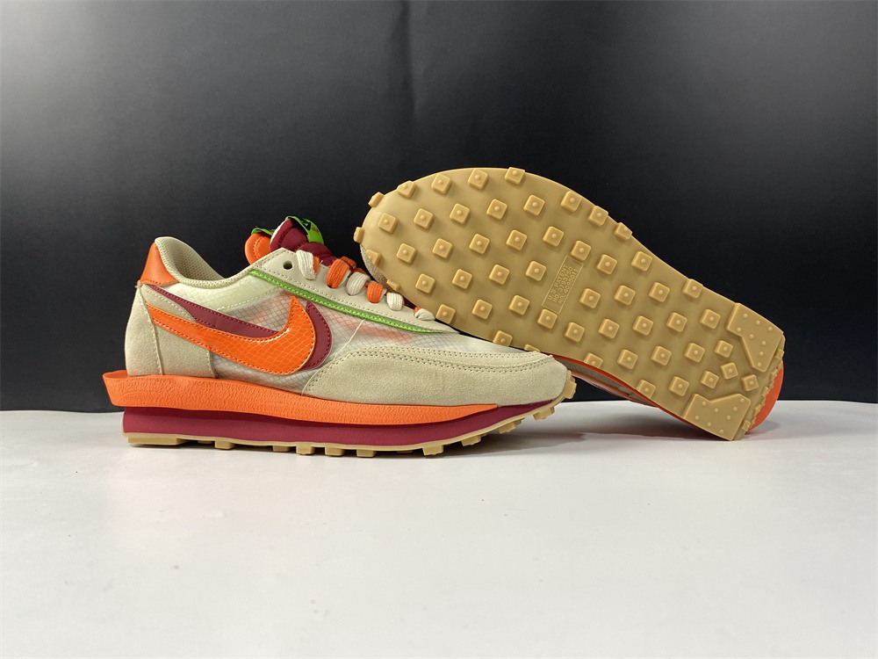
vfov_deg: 53.1
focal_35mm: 26
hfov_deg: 67.3
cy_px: 330
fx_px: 659
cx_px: 439
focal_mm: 4.25
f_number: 1.8
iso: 80
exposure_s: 1/100
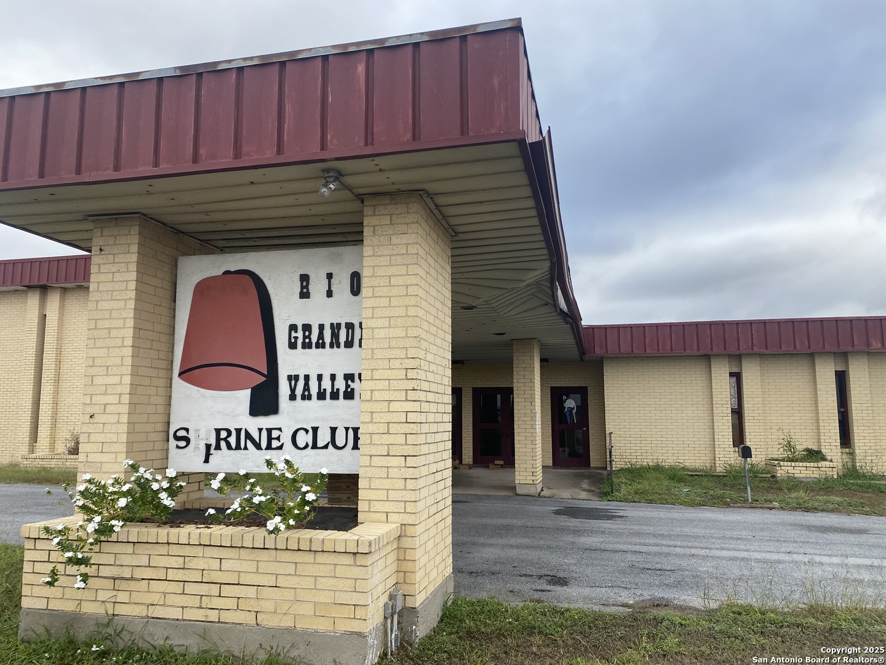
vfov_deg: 53.1
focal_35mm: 26
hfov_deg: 67.3
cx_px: 443
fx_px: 665
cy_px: 332
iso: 32
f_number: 1.8
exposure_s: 1/942
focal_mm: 4.25
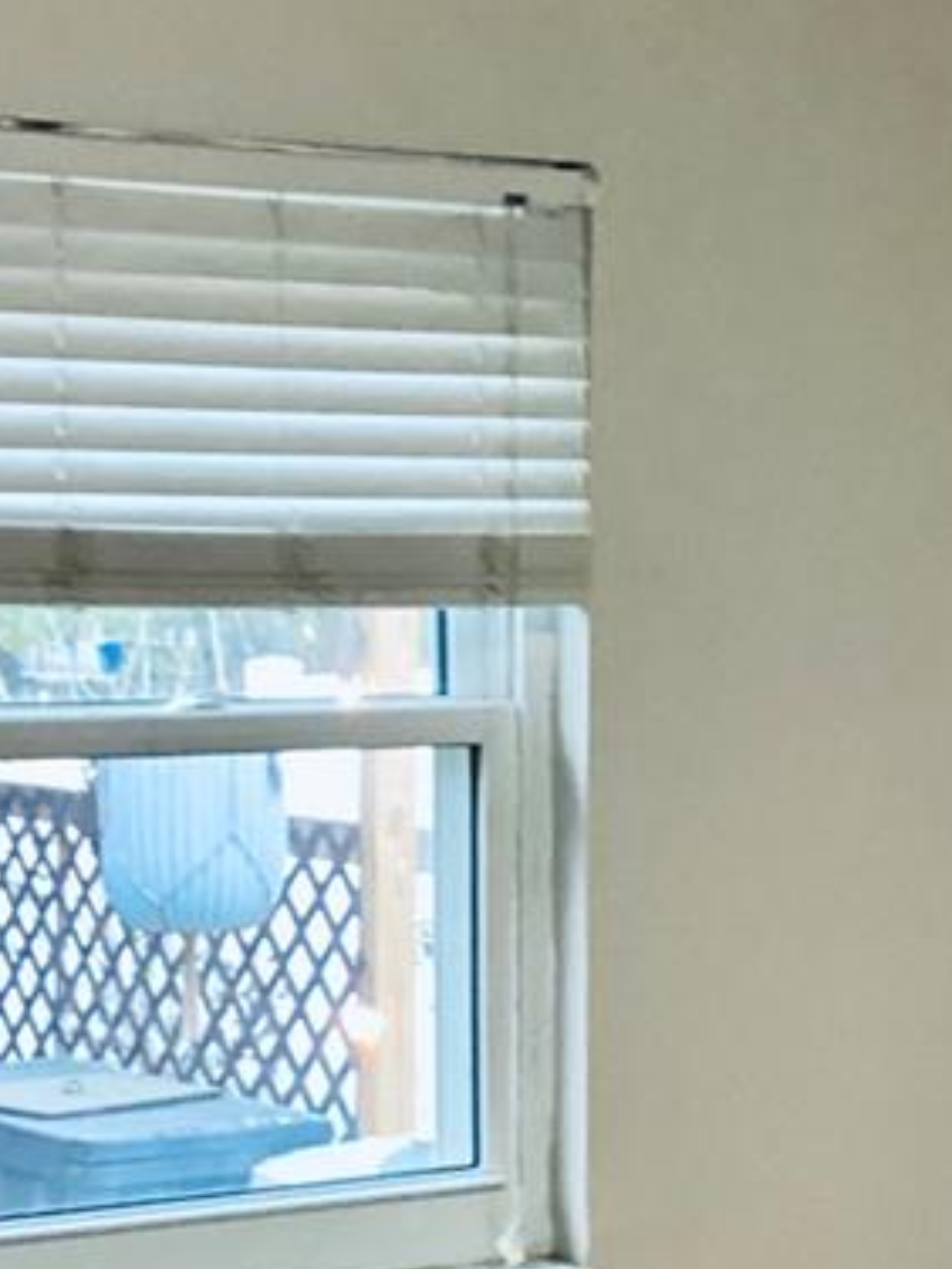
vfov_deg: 19.7
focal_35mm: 99
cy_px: 884
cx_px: 625
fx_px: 3630
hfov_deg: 14.9
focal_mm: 3.3
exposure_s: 1/25
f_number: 2.4
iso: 640
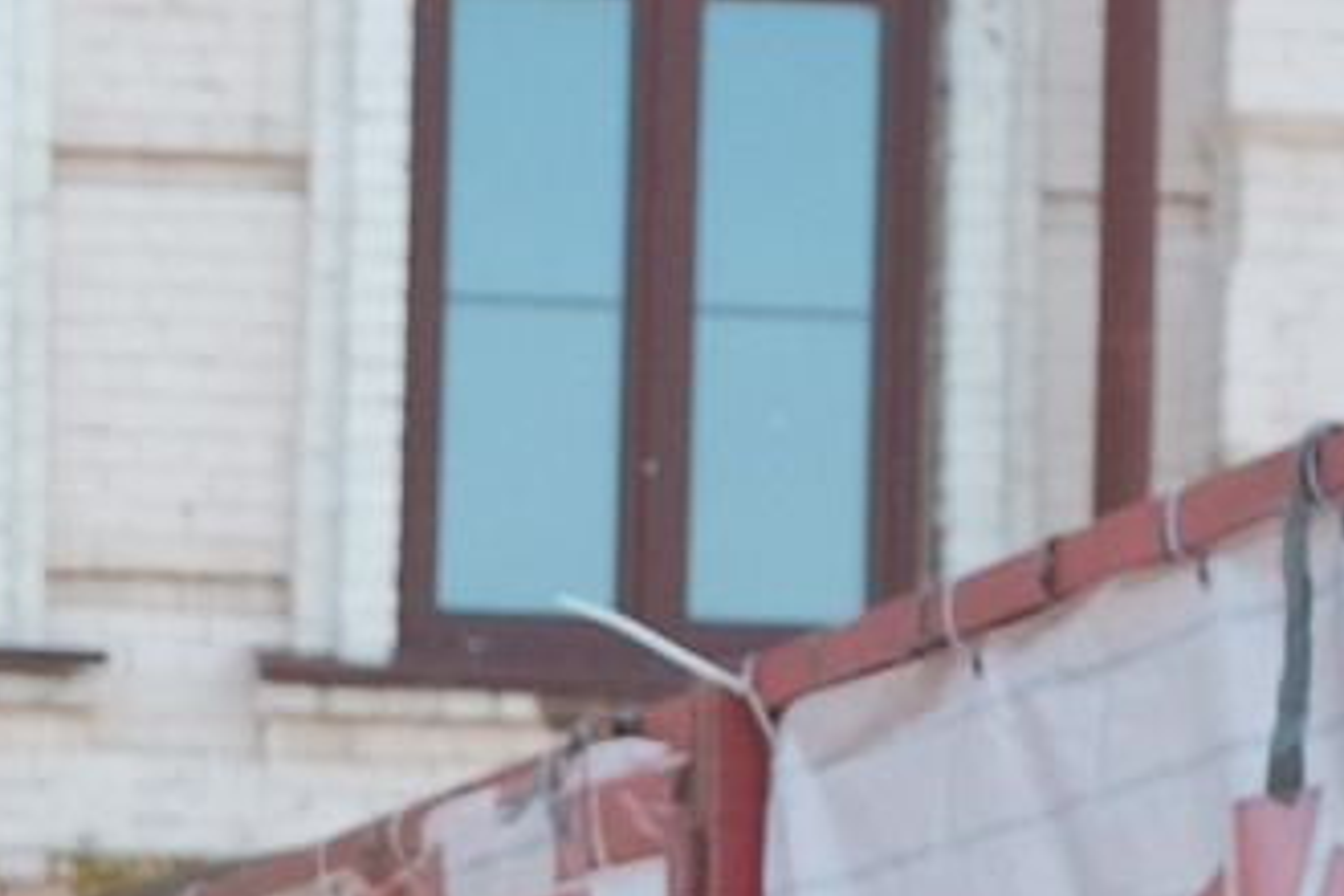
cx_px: -1617
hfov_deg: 7.6
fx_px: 9557
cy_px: 2234
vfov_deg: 5.2
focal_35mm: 256
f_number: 5.6
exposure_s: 1/320
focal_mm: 22
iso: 500
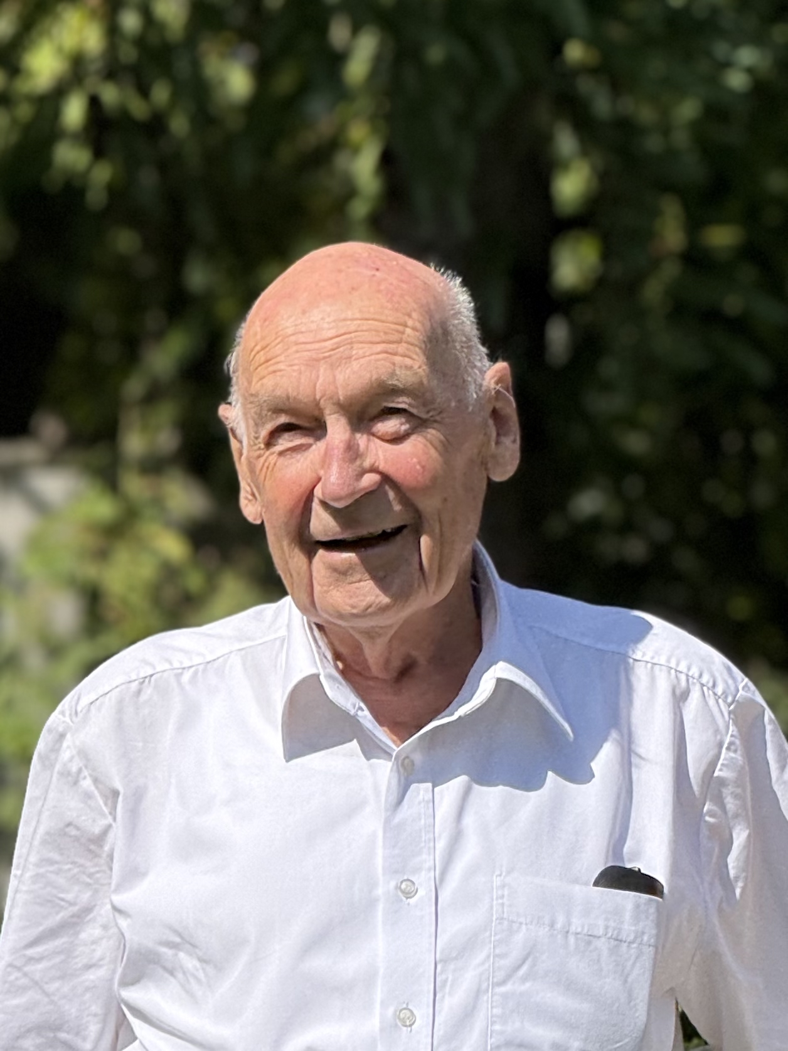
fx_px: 3643
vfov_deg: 16.4
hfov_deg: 12.3
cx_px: 394
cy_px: 526
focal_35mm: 120
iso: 64
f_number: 2.8
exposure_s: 1/1342
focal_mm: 15.66
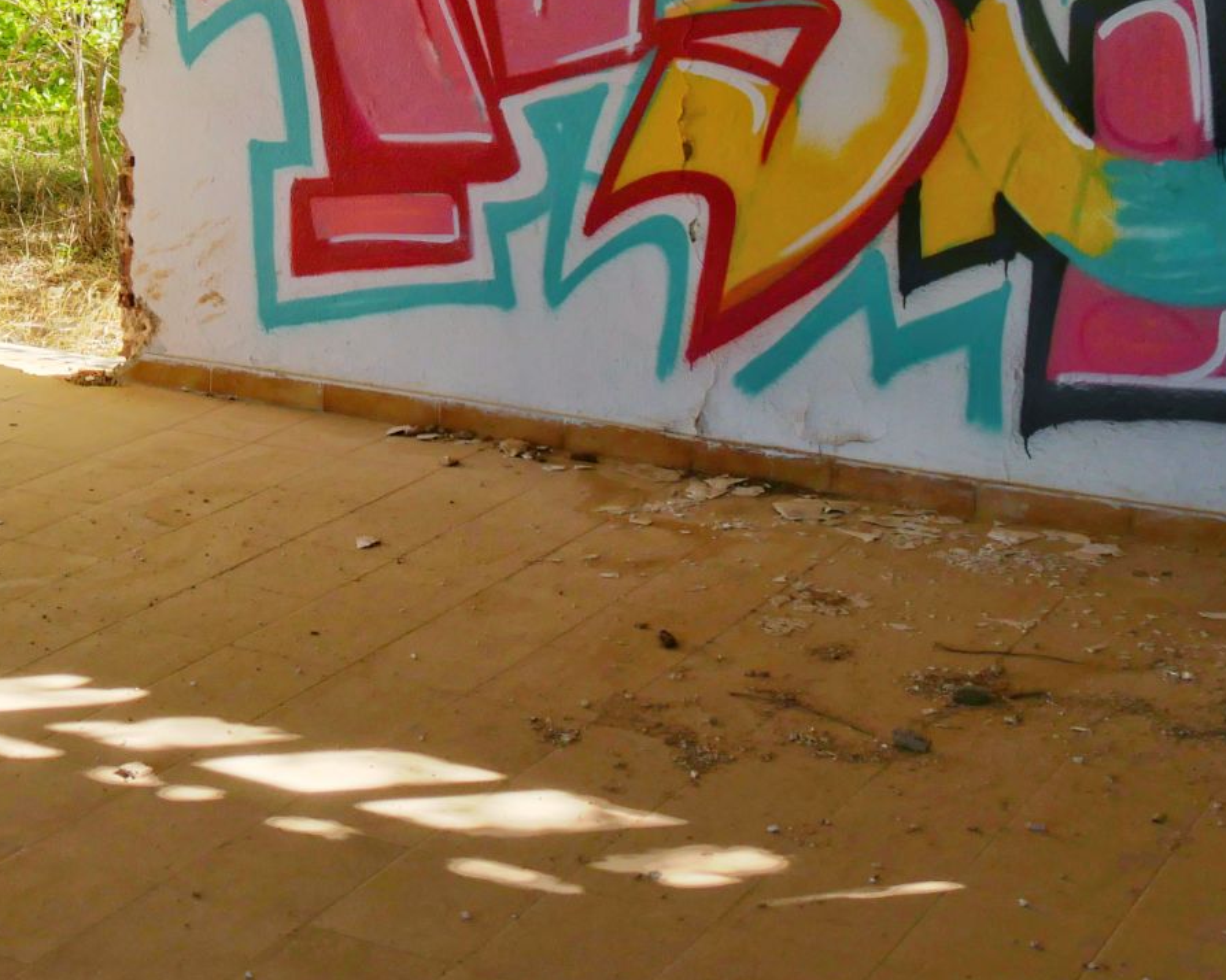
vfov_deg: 19.4
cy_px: -59
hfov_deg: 24.4
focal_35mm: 76
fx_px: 2757
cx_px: 147
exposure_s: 1/100
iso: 200
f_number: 11
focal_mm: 17
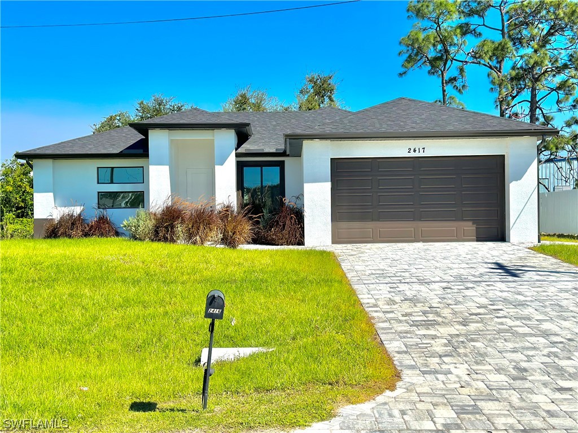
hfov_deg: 39.7
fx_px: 801
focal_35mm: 48
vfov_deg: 30.3
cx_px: 289
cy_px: 216
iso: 100
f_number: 1.78
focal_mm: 6.86
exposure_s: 1/8197
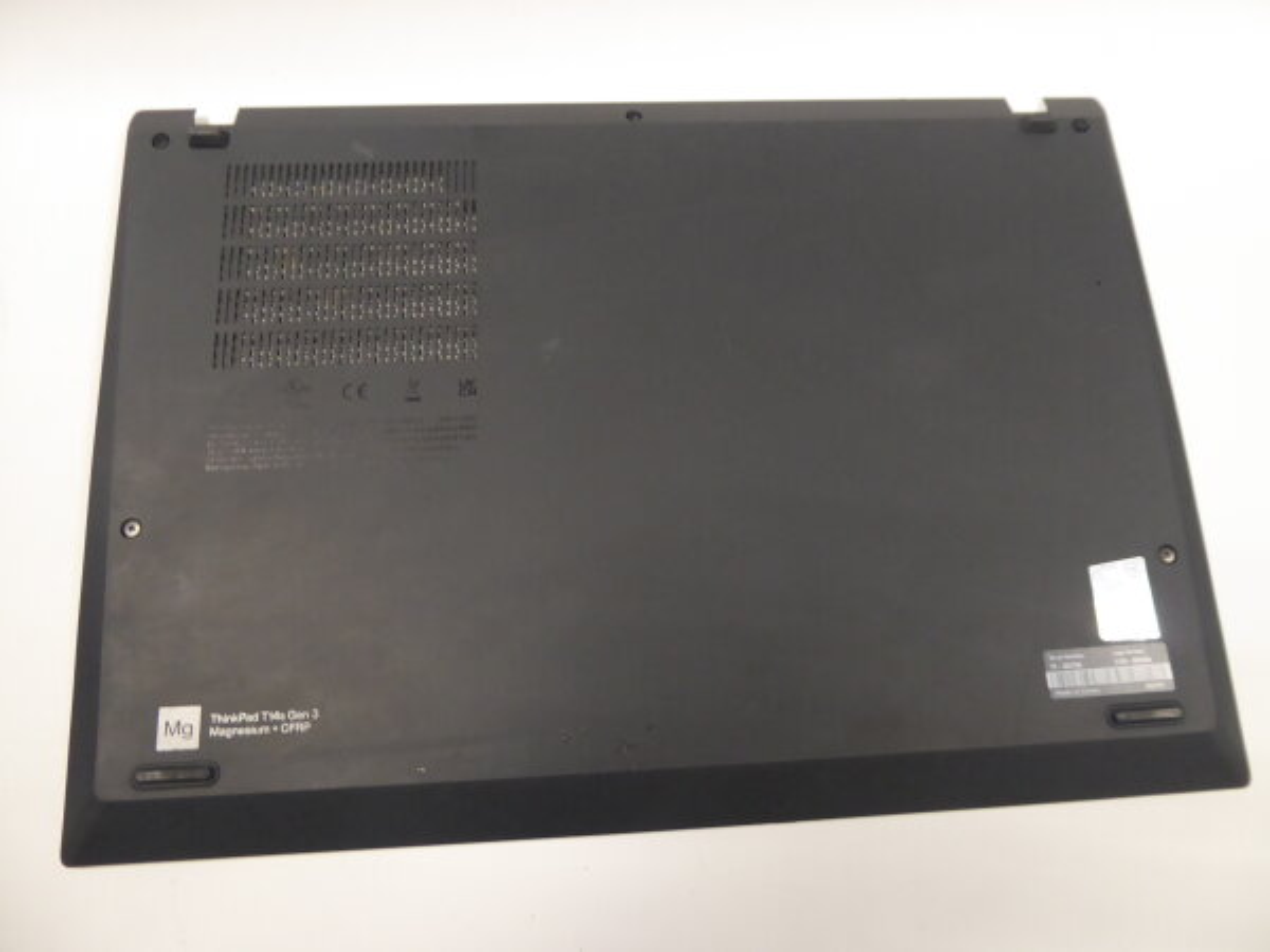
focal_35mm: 25
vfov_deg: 54.9
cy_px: 476
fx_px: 917
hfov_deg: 69.4
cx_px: 635
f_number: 3.3
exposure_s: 1/30
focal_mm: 4.3
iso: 400
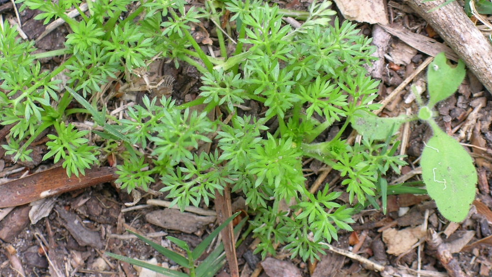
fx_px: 1657
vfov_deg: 9.5
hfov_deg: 16.9
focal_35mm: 127
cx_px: 245
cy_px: 111
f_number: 5.2
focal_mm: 24
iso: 50
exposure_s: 1/23.6
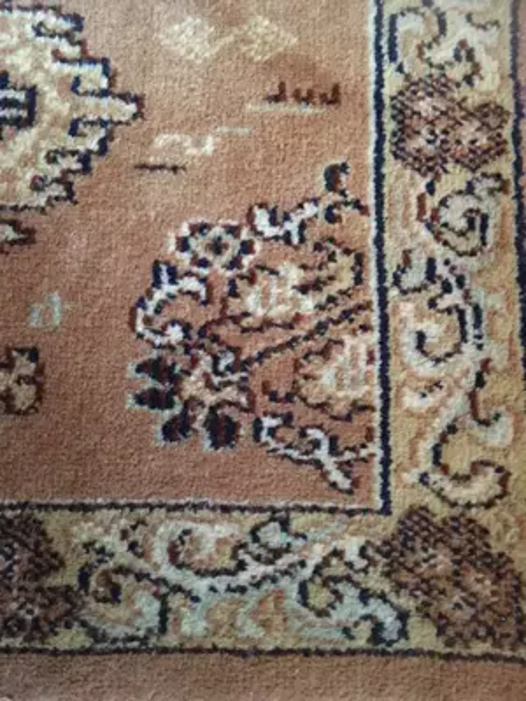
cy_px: 350
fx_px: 588
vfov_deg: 61.7
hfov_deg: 48.2
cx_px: 263
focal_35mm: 29
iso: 500
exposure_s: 1/17
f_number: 2.2
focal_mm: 4.15
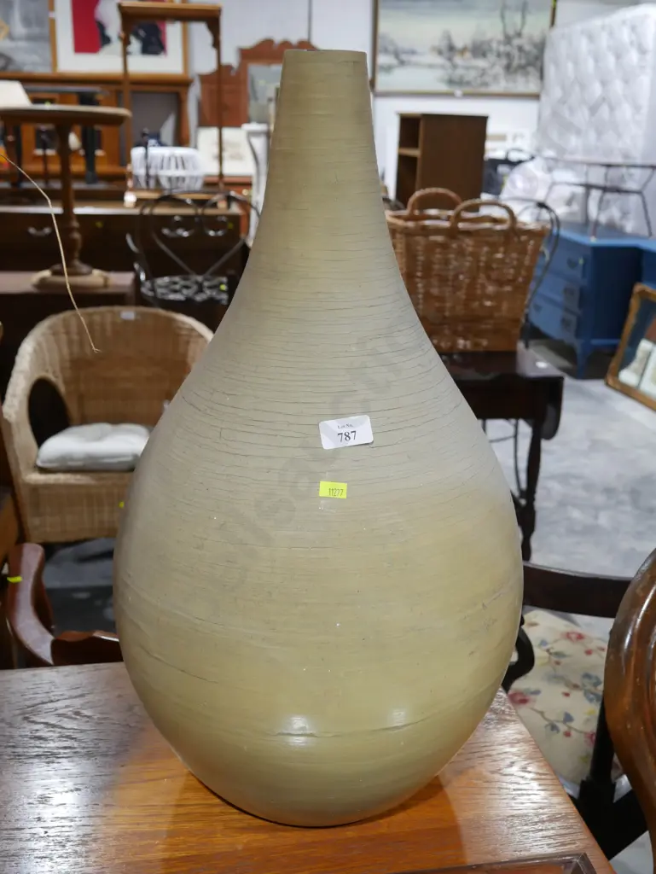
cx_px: 328
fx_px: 959
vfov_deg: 49.0
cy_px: 437
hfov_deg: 37.8
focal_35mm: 38
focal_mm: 19
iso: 640
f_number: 4.5
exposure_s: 1/60
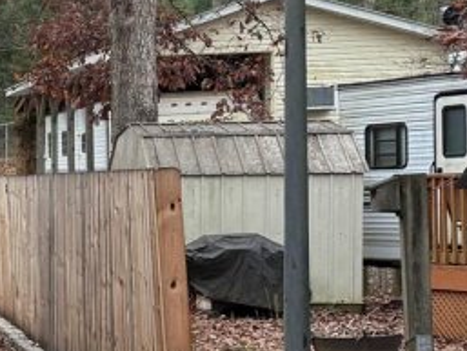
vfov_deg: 13.2
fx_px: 1512
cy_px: 222
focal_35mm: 112
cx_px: -583
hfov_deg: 13.7
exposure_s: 1/453
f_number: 1.78
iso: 100
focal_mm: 6.76
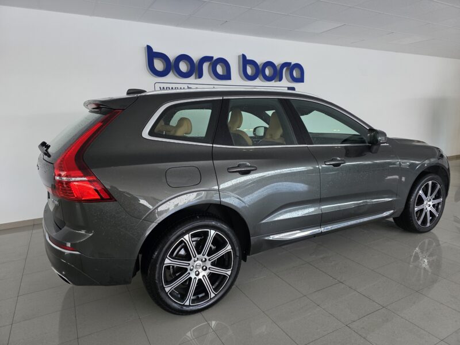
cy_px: 172
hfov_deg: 73.9
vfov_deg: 58.9
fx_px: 306
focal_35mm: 23
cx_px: 230
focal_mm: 6.3
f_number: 1.7
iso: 250
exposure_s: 1/100
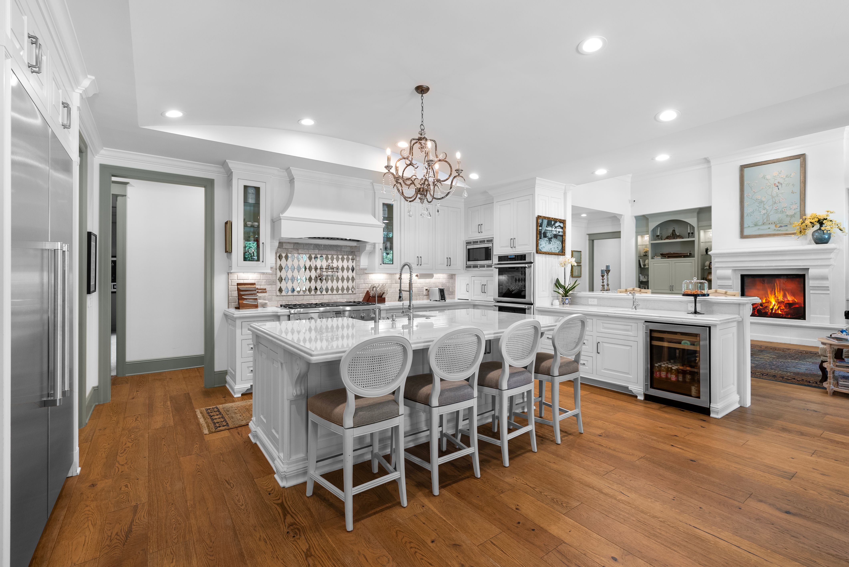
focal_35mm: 16
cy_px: 284
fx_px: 378
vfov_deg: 73.8
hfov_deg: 96.7
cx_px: 424
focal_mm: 16
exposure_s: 1/3
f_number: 8
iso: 200
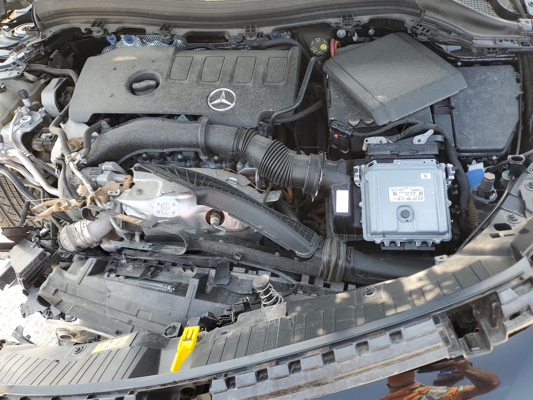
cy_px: 200
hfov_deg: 67.3
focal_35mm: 26
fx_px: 400
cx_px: 266
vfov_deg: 53.1
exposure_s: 1/250
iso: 50
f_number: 1.5
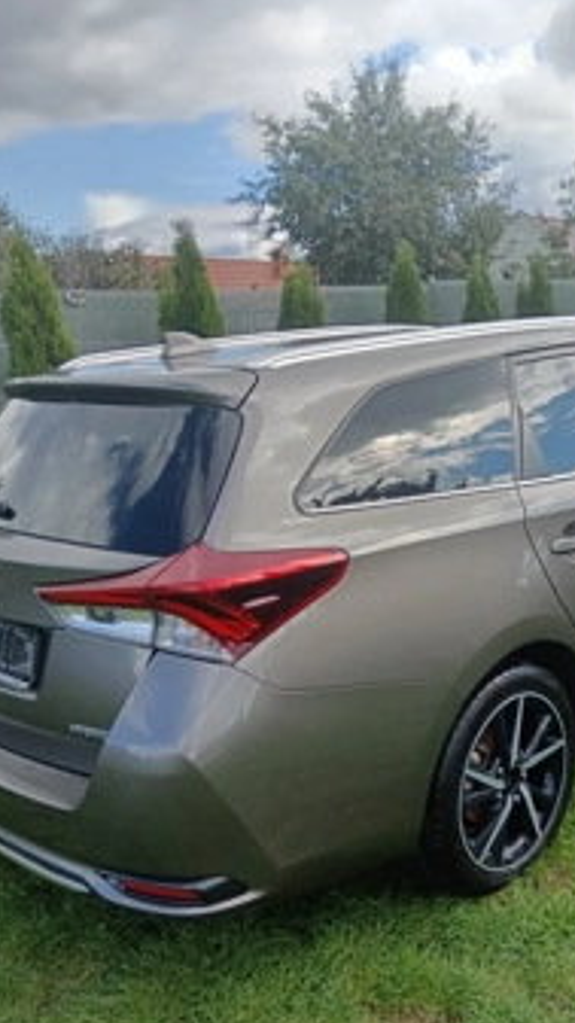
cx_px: 444
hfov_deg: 32.9
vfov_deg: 56.4
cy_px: 578
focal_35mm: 35
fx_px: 949
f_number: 1.9
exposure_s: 1/543
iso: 100
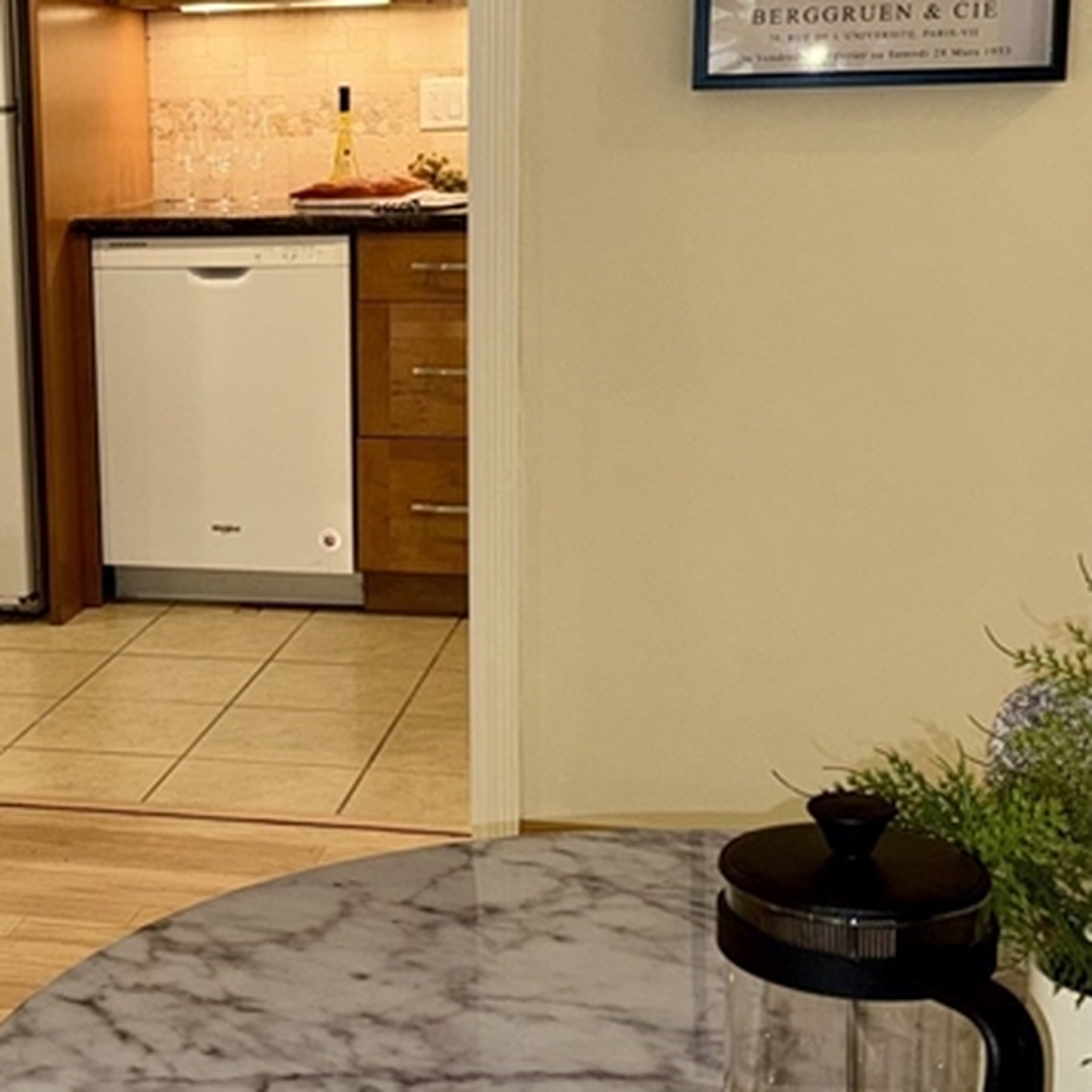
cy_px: 466
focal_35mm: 61
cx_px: 113
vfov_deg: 28.1
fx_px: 2177
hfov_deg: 27.2
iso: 80
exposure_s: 1/26
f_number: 1.78
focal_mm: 6.76
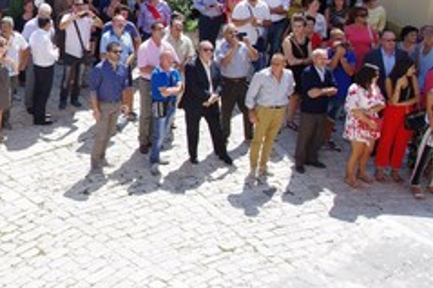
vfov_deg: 19.4
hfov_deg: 27.5
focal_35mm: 69
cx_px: -4
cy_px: 44
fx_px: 829
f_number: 8
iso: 400
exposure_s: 1/320
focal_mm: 22
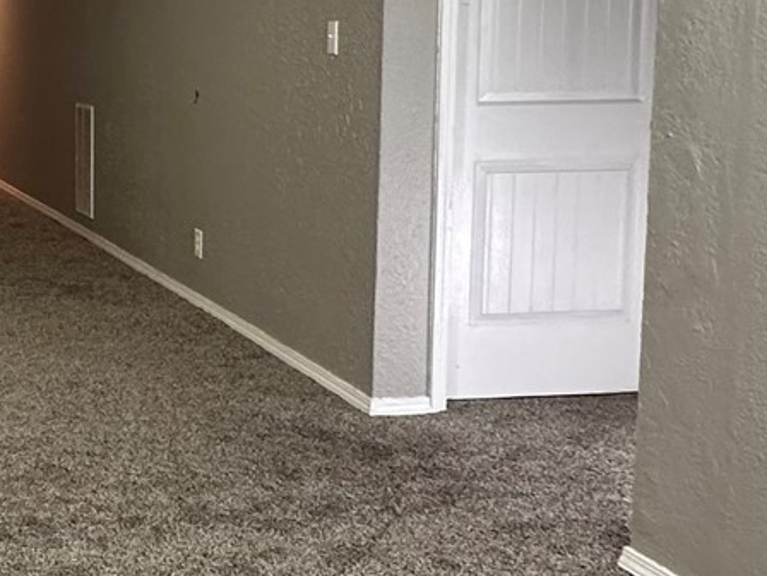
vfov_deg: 24.2
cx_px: -158
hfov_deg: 28.1
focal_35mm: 60
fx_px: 1329
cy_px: 149
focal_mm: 2.22
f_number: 2.2
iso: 200
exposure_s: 1/60
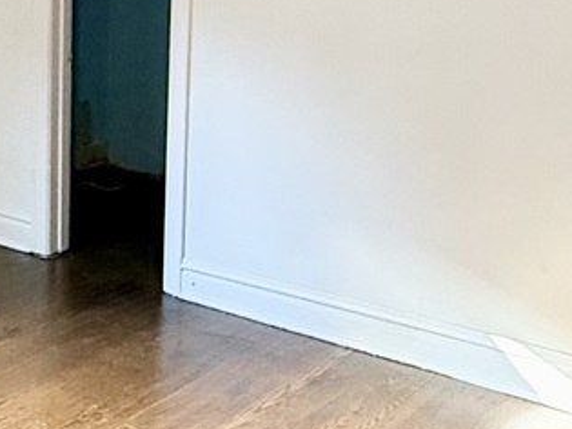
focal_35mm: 64
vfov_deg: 22.6
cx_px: 35
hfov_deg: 28.8
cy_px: 82
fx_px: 1057
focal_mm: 2.22
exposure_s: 1/120
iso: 640
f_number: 2.2
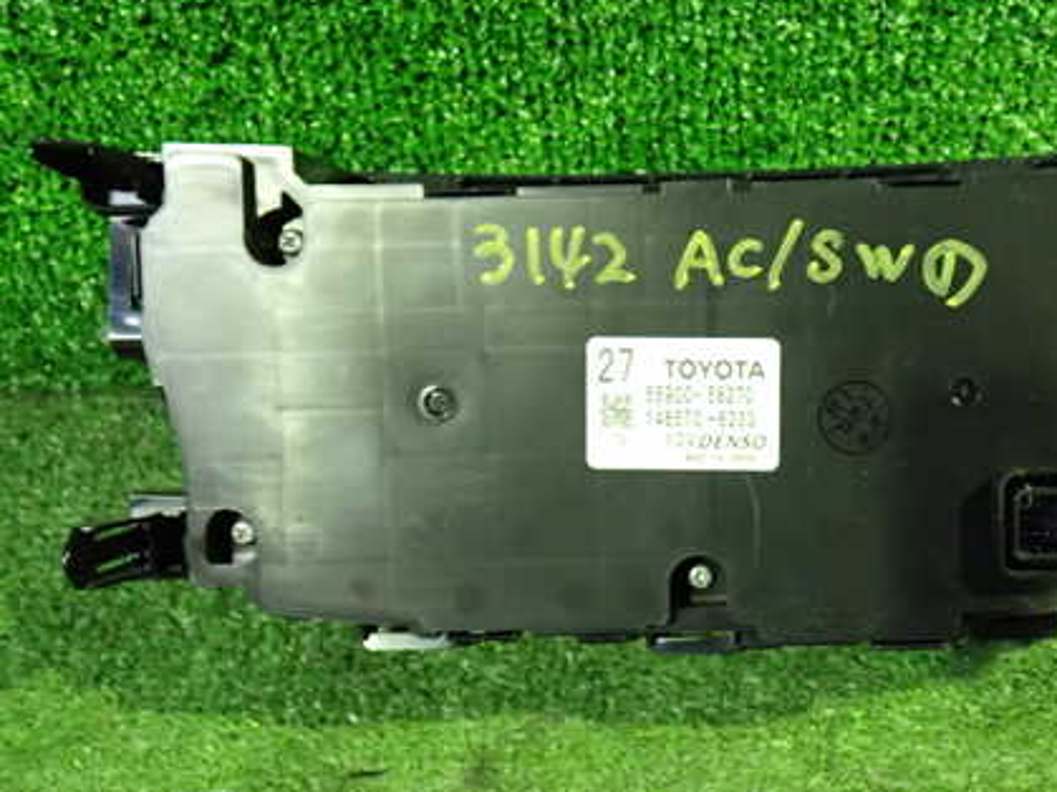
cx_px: 696
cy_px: 429
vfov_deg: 33.6
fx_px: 1313
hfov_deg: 43.3
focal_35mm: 43
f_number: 2.3
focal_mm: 5.4
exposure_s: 1/25
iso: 800
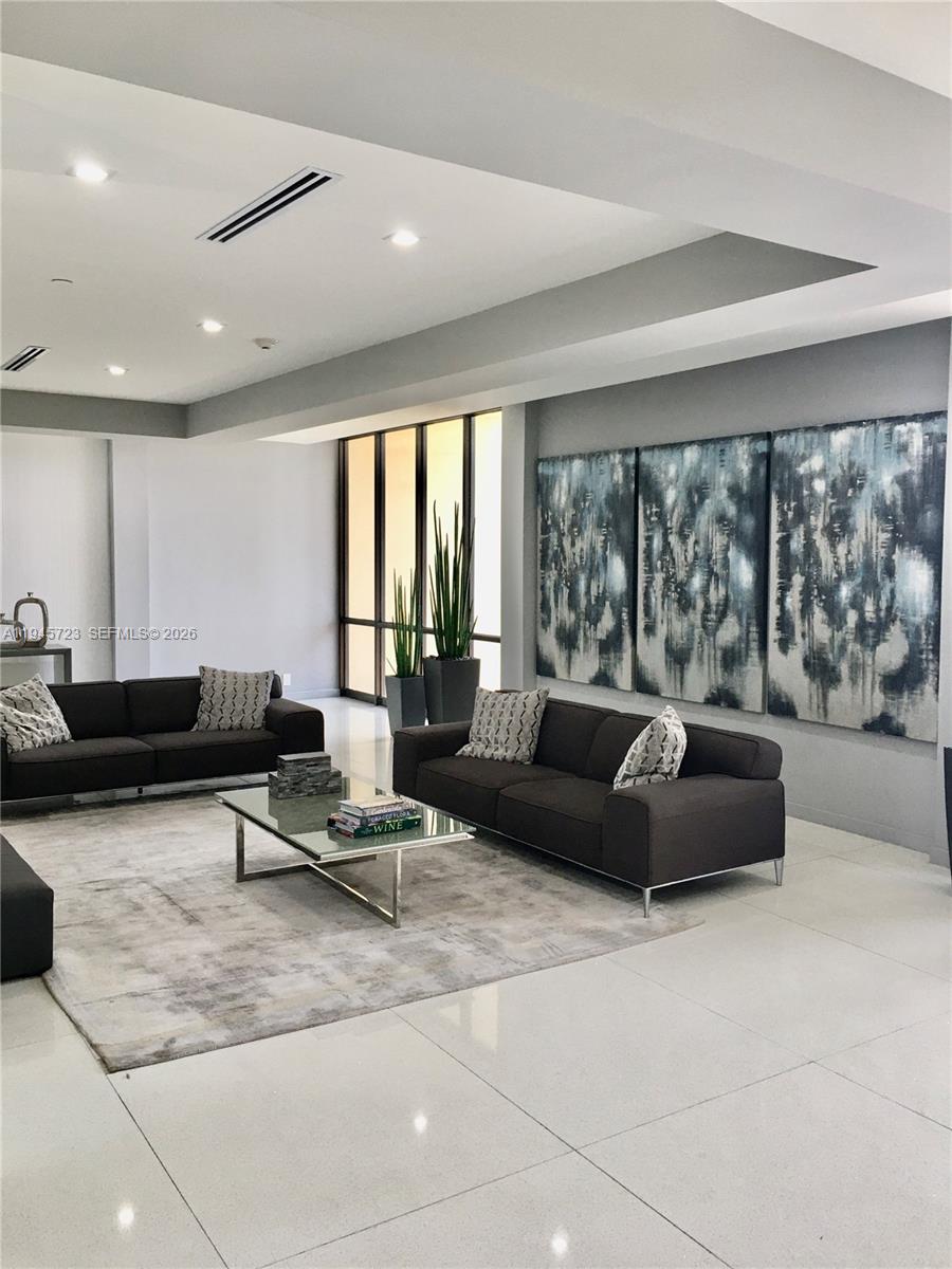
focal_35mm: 29
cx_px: 476
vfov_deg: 61.7
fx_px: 1063
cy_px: 634
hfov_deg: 48.2
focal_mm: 4.15
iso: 32
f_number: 2.2
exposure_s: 1/40
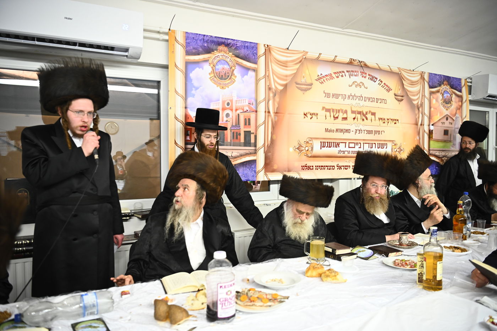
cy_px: 166
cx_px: 248
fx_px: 400
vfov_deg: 44.9
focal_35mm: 29
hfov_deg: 63.7
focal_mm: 29
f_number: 2.8
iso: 2000
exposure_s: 1/100
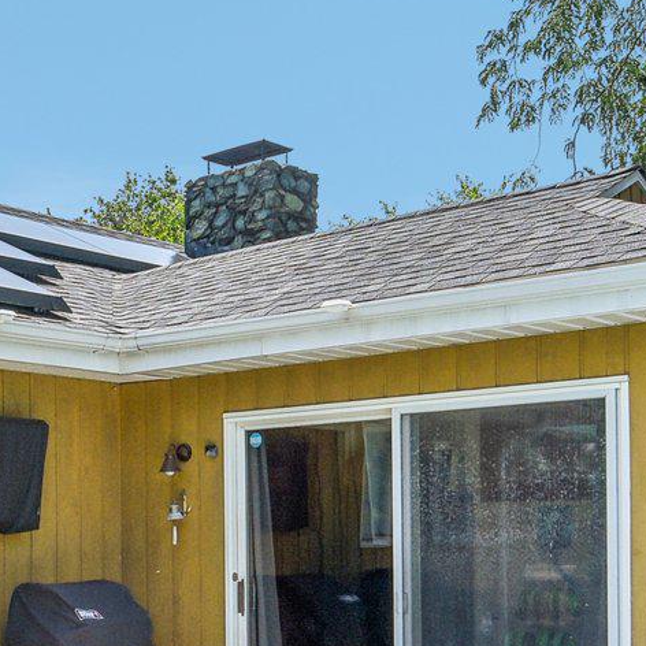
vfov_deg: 27.7
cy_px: 610
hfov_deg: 27.6
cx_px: 19
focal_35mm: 59
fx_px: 1246
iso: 400
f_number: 8
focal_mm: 16
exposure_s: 1/1250
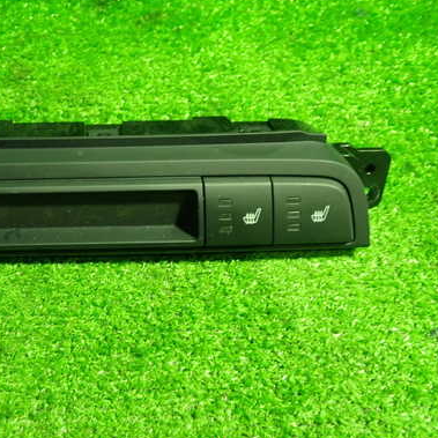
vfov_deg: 40.0
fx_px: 601
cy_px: 206
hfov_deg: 39.0
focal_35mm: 42
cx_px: 112
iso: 640
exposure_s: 1/30
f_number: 2.3
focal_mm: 5.4
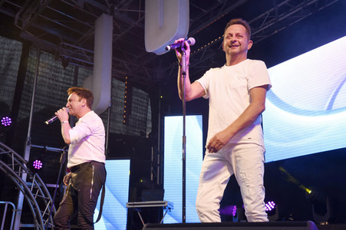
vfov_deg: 29.2
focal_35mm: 46
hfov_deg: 42.8
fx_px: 442
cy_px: 115
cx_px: 173
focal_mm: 46
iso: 1250
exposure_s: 1/160
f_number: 8
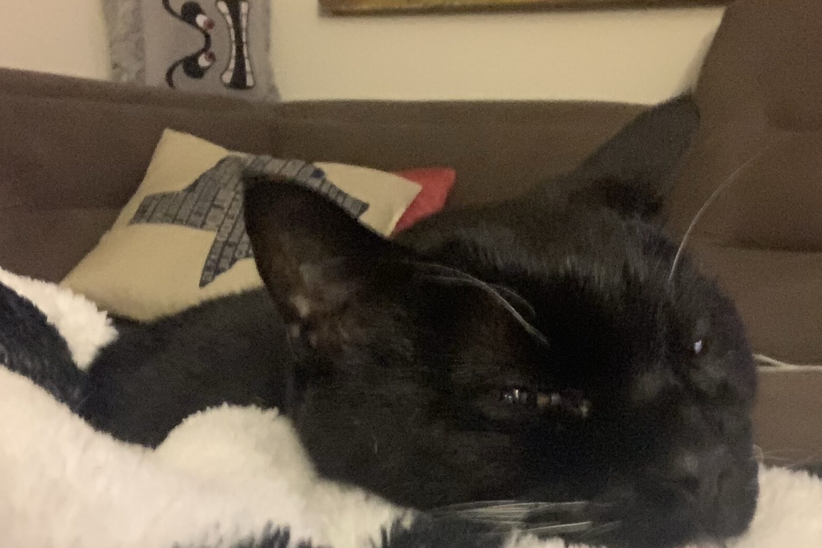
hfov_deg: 36.9
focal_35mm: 54
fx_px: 1233
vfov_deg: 25.0
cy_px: 334
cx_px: 439
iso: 1000
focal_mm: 2.87
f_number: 2.2
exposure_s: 1/15
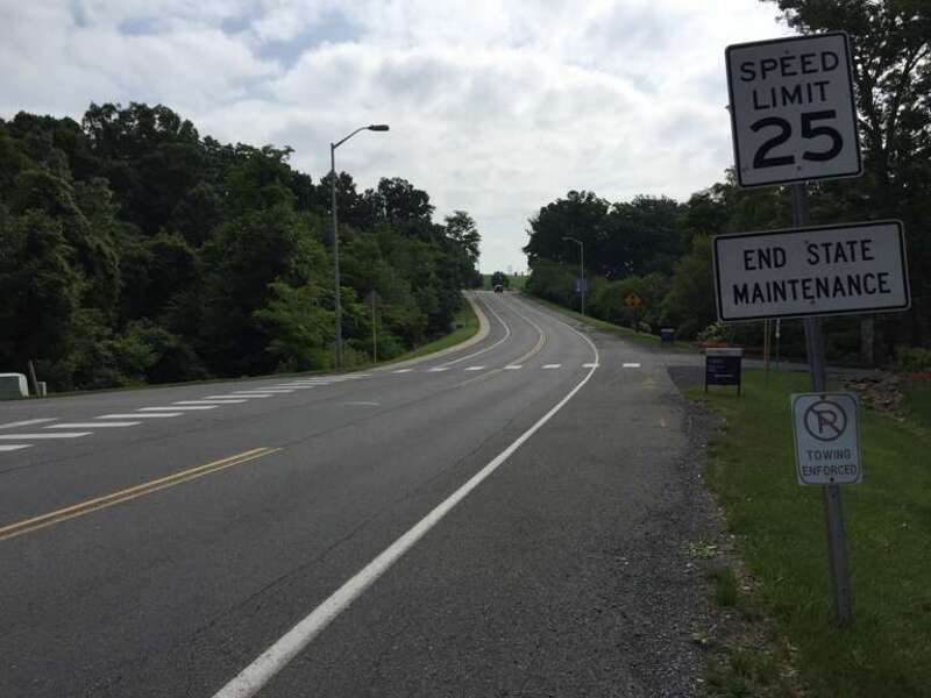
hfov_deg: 61.7
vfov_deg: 48.2
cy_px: 349
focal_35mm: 29
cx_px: 466
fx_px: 780
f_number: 2.2
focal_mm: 4.15
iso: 32
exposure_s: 1/4405
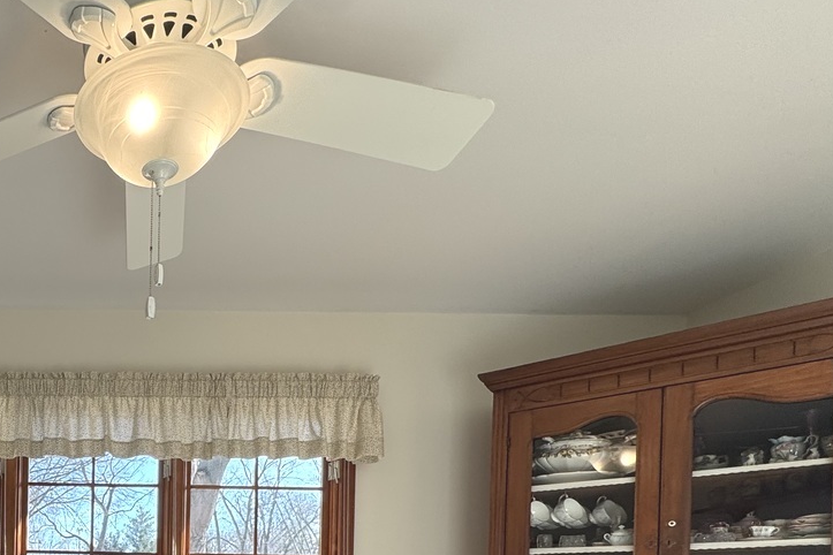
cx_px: 56
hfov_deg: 54.0
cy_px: 598
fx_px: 671
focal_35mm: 29
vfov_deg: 38.1
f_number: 2.2
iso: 40
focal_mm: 2.22
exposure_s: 1/170
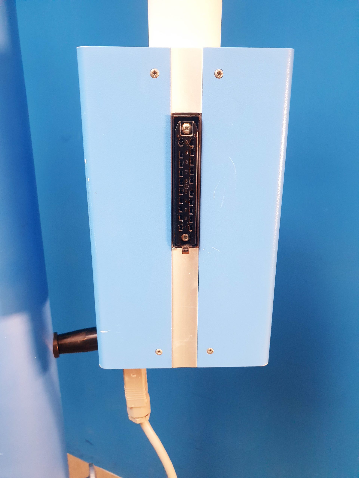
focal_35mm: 26
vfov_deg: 67.3
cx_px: 180
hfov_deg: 53.1
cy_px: 239
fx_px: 360
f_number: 2.4
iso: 400
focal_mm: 4.3
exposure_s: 1/50
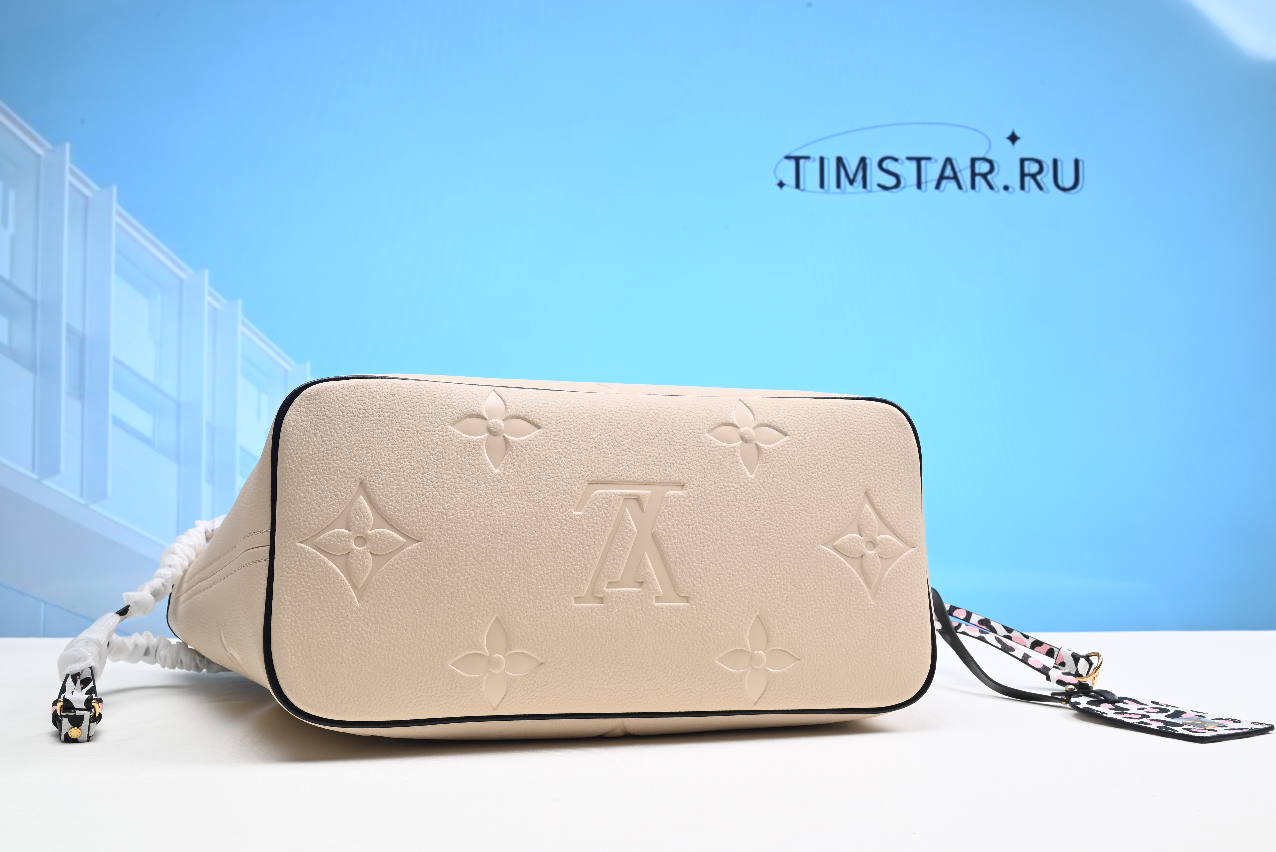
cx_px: 638
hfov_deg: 53.1
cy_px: 426
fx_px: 1276
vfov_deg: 36.9
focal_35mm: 36
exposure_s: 1/2
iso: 100
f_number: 16
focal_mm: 36
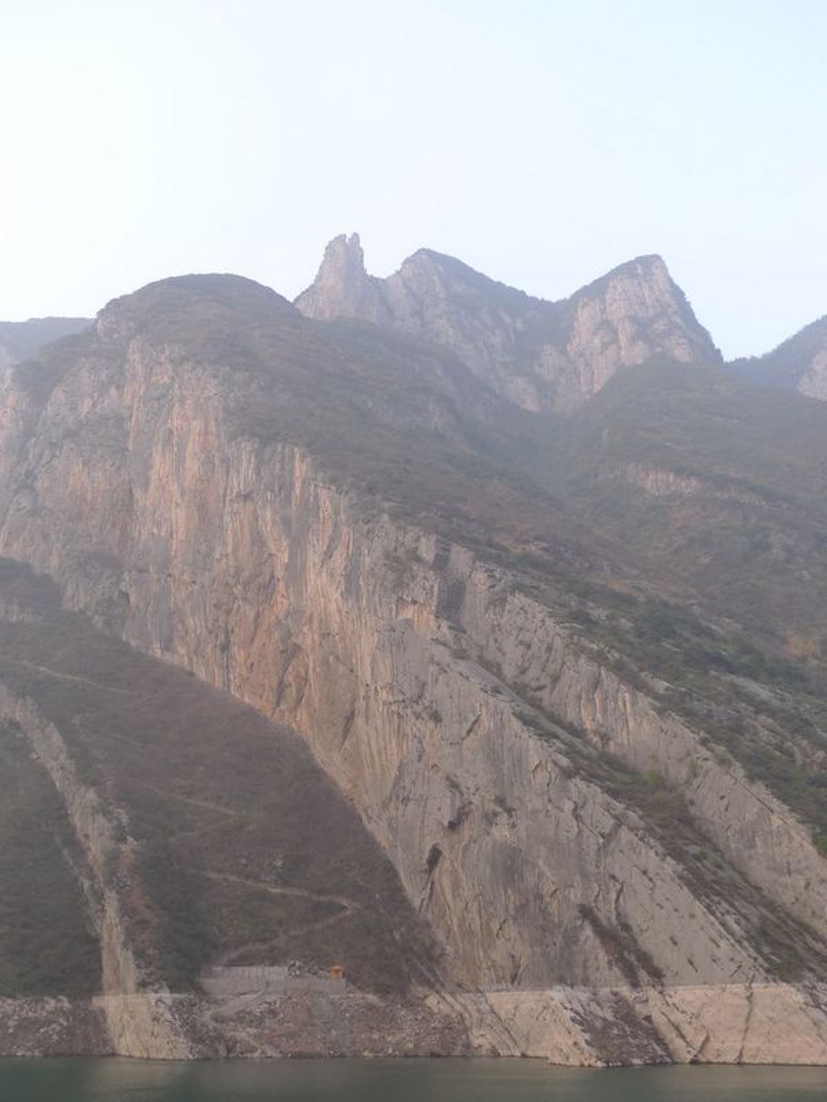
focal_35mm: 35
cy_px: 551
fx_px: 1115
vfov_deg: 52.6
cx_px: 414
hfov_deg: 40.7
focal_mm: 7.4
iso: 80
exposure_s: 1/125
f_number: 2.8
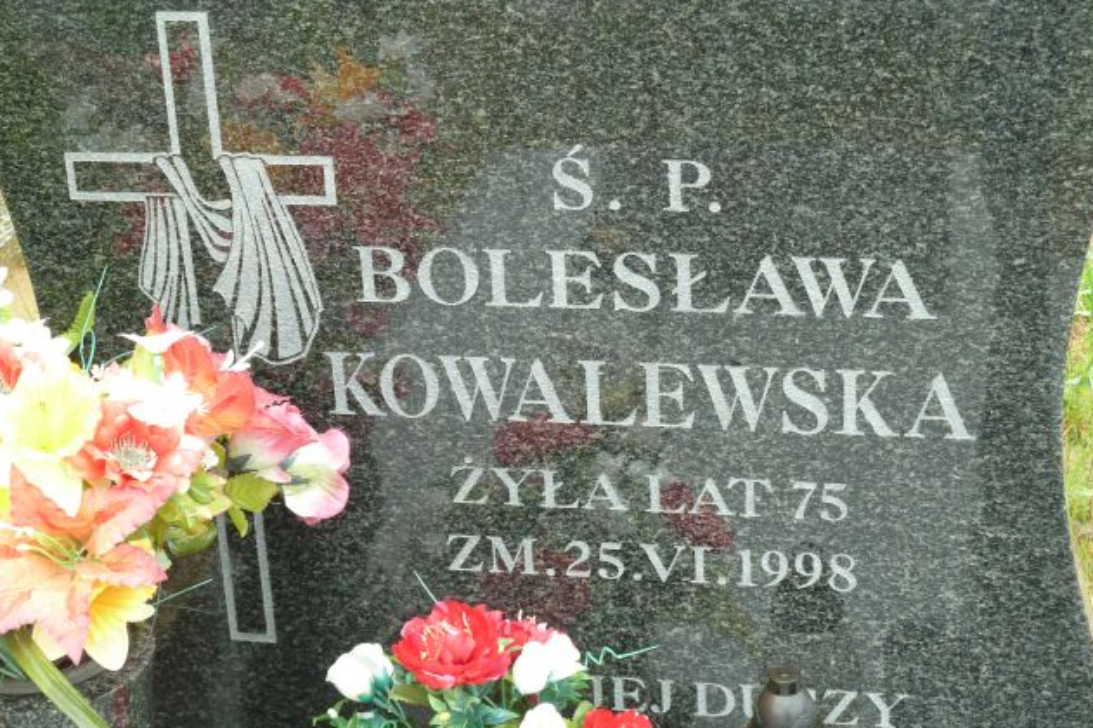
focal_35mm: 76
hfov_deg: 26.7
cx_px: 547
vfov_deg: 17.9
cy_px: 380
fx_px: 2306
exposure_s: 1/40
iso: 100
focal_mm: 11.9
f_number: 4.1
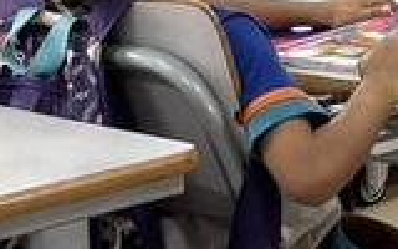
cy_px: -20
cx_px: 647
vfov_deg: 6.3
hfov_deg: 9.7
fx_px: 2245
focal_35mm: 207
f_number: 1.6
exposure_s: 1/60
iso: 125
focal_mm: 5.96
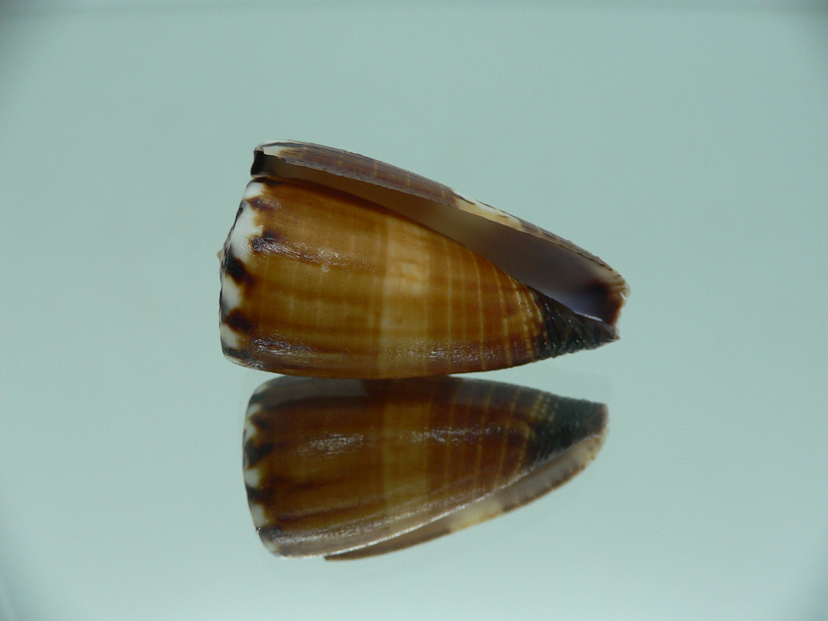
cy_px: 310
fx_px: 837
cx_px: 414
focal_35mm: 35
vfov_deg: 40.7
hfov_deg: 52.6
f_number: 2.8
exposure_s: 1/60
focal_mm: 4.6
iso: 80
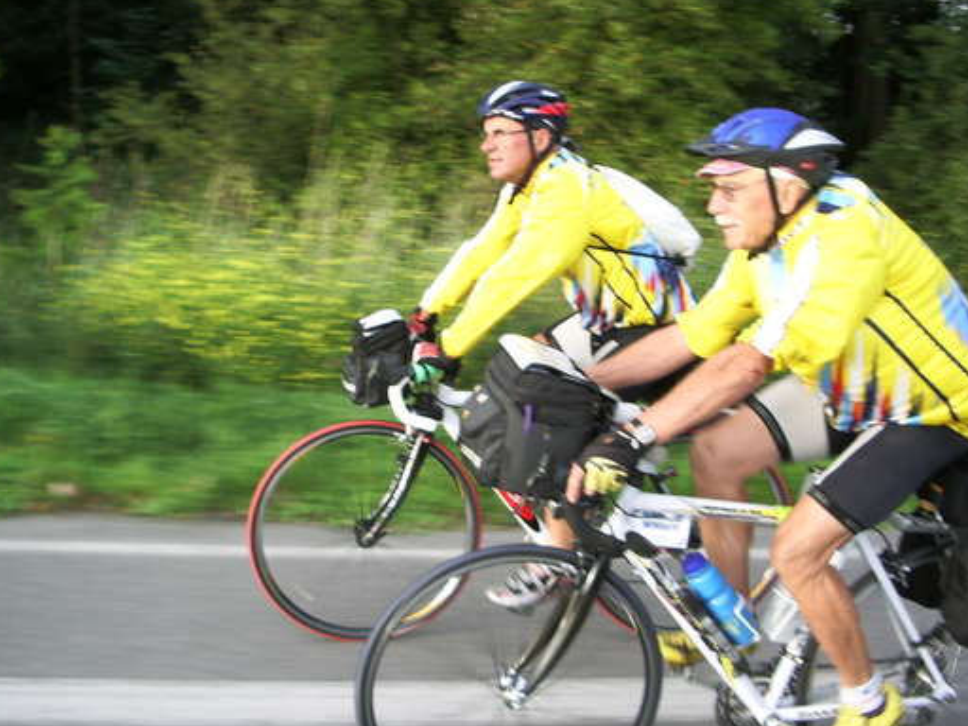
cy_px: 312
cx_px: 454
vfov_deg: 35.1
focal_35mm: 41
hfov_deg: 45.7
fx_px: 1147
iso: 50
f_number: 2.6
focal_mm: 5.8
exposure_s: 1/80
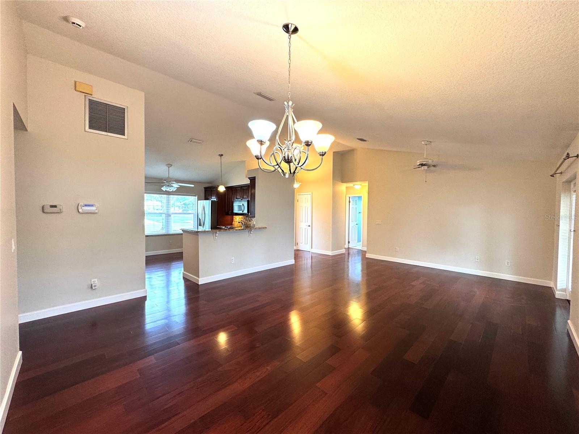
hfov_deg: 102.1
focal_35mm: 14
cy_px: 217
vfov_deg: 85.7
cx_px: 290
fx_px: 234
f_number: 2.2
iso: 160
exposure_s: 1/60
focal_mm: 2.22
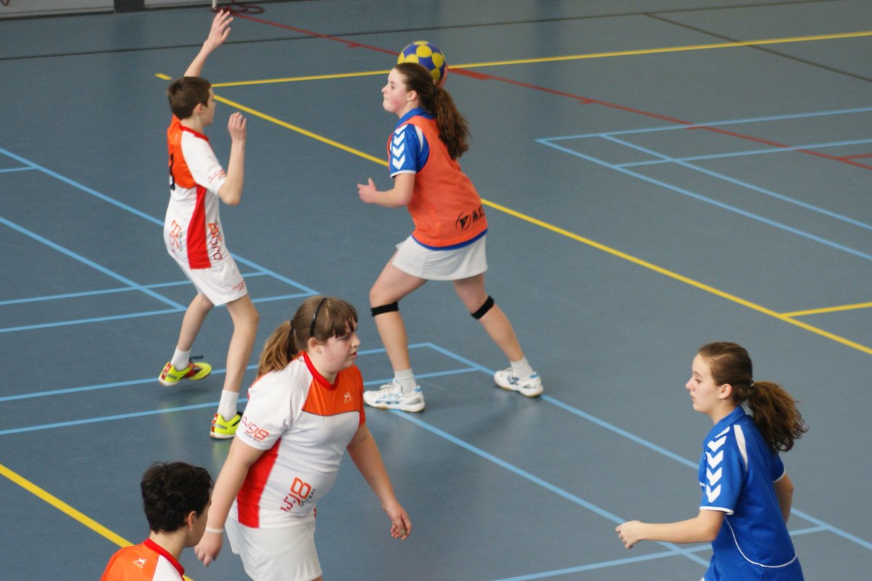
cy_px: 290
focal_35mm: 105
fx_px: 2542
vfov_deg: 13.0
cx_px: 436
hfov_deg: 19.5
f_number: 3.2
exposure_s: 1/160
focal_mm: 70
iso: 400
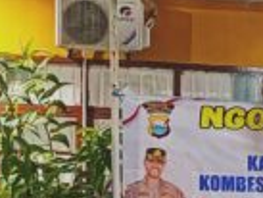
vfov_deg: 8.1
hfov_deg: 10.4
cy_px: 294
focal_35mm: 179
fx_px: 1361
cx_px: 474
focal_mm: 6.14
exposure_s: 1/24
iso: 4000
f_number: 1.6
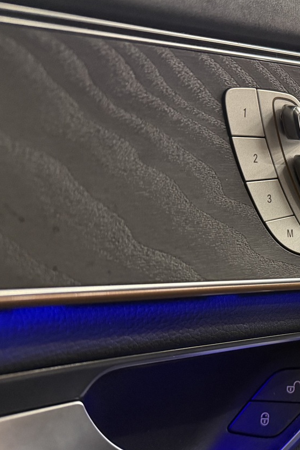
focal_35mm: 43
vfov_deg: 45.3
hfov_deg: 27.5
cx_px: 359
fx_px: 538
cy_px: 261
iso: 500
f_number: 1.78
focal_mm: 6.76
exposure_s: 1/53
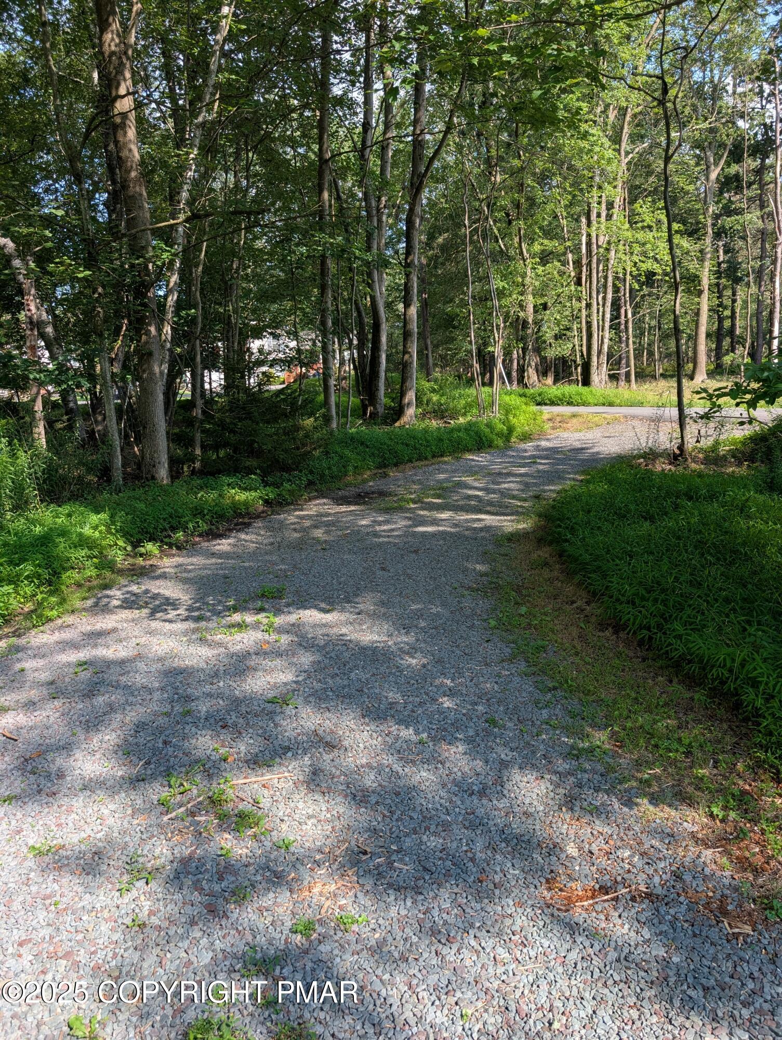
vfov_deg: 71.5
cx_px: 391
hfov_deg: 56.9
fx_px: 721
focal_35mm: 24
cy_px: 520
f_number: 1.68
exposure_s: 1/302
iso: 20
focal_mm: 6.9
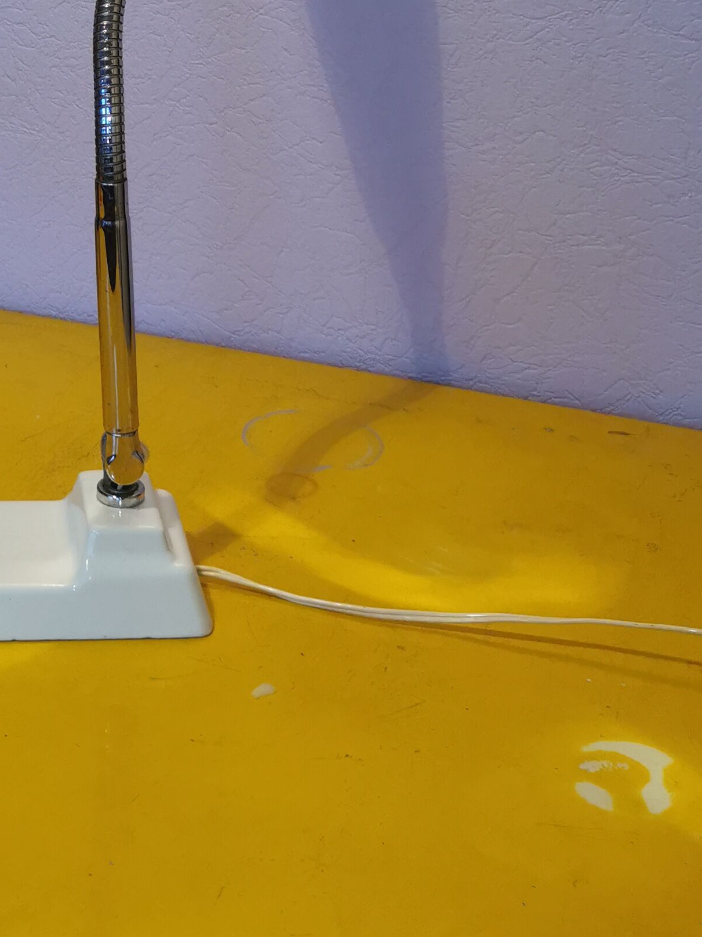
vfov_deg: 29.4
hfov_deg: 23.2
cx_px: 35
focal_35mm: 61
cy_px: -21
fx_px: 1650
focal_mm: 5.58
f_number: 1.8
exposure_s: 1/50
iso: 160
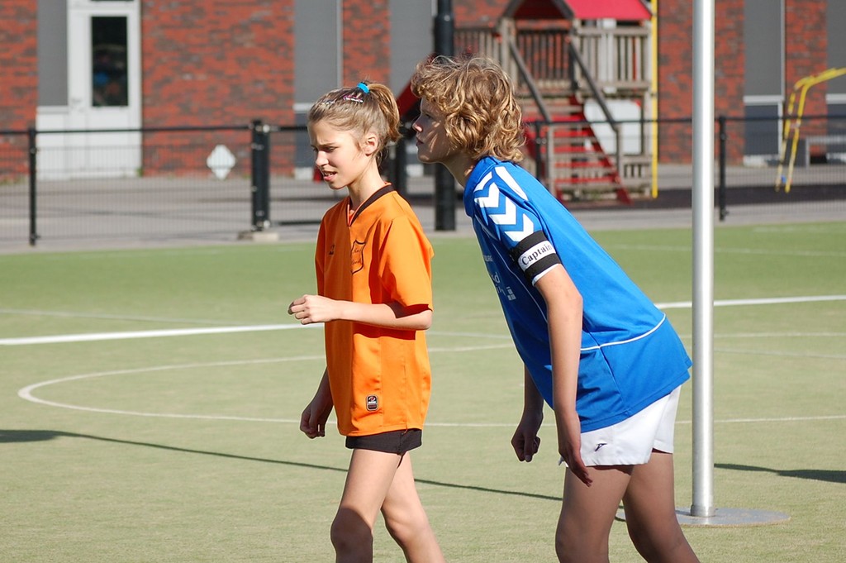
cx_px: 423
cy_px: 282
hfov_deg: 16.7
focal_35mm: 123
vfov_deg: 11.1
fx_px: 2888
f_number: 4.5
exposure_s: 1/1000
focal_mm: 82
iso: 220
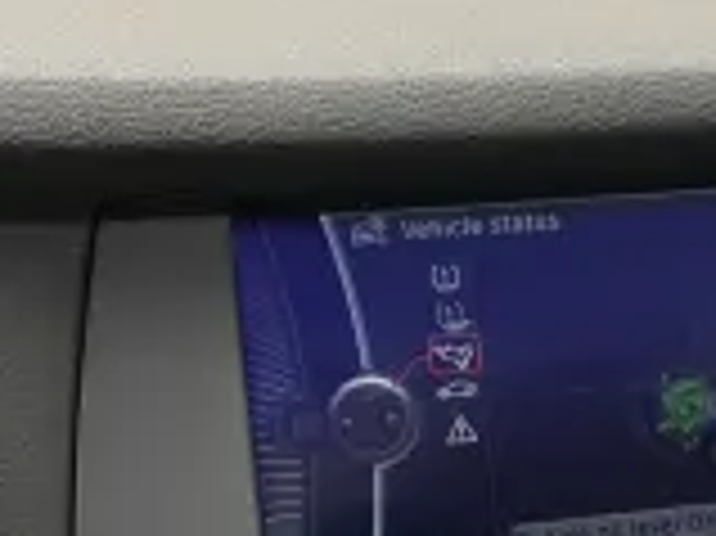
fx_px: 2253
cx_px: 770
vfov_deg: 13.5
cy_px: 378
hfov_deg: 17.5
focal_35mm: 109
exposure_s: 1/253
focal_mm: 6.76
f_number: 1.78
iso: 100
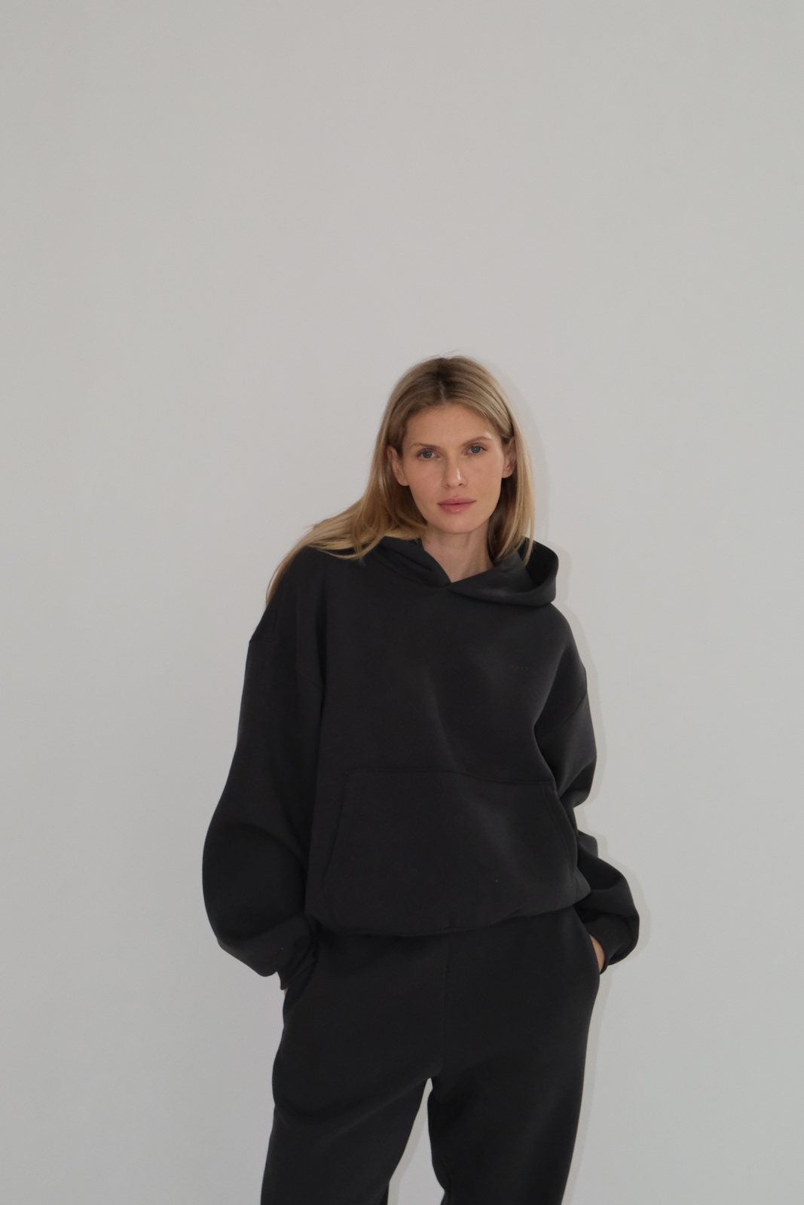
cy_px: 602
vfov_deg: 48.5
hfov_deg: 33.4
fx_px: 1340
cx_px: 402
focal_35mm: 40
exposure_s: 1/80
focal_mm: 26.4
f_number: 4.4
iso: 3200
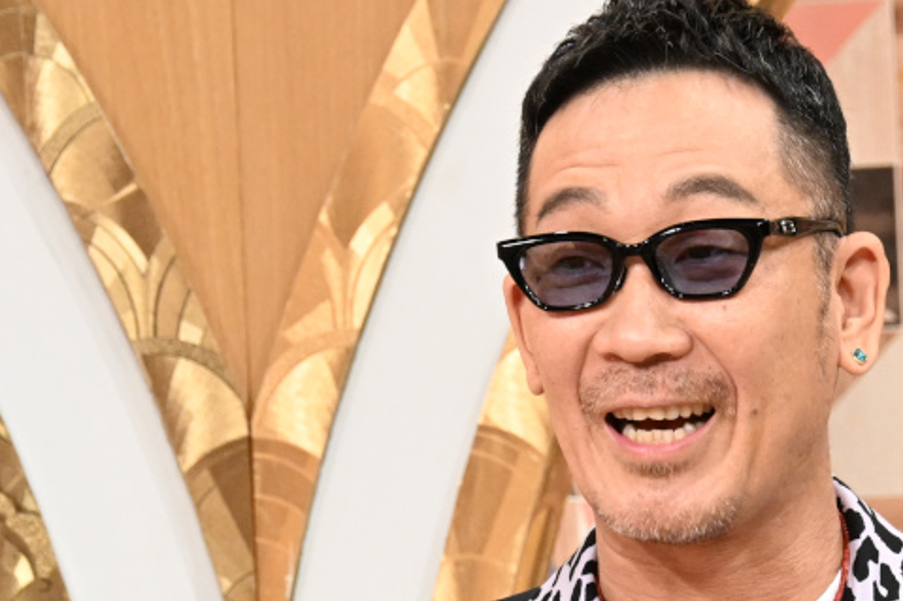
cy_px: 640
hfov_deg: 3.2
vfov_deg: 2.1
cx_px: 686
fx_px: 16022
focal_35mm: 639
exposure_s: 1/125
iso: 2500
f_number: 7.1
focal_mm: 170
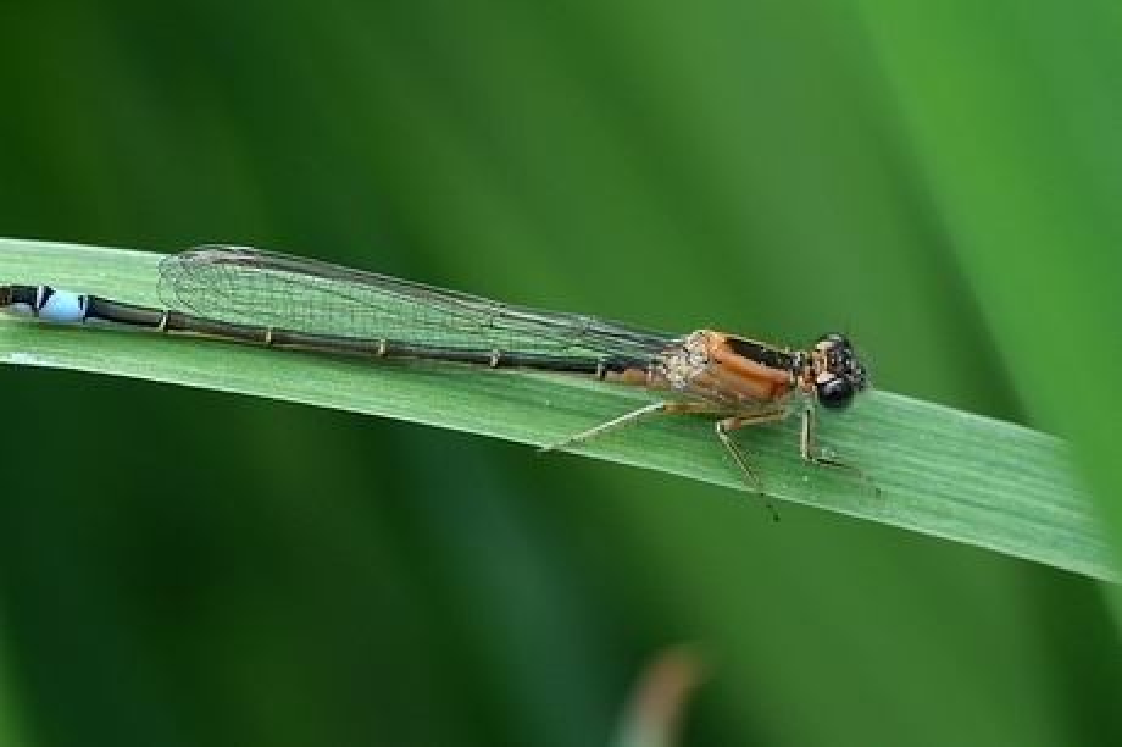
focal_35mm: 150
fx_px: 4672
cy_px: 374
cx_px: 561
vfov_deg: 9.1
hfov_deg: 13.7
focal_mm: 100
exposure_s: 1/125
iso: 400
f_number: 8
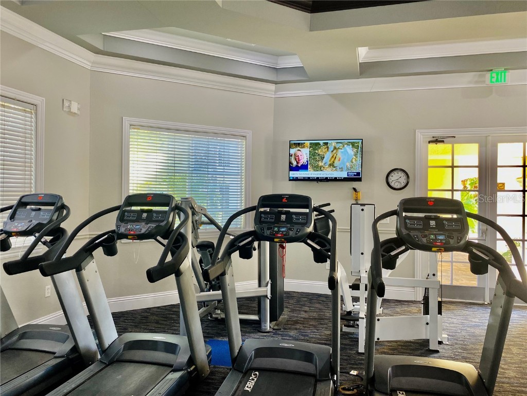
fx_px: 396
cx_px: 264
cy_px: 198
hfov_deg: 67.3
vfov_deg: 53.1
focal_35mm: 26
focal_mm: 4.25
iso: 160
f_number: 1.8
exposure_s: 1/60
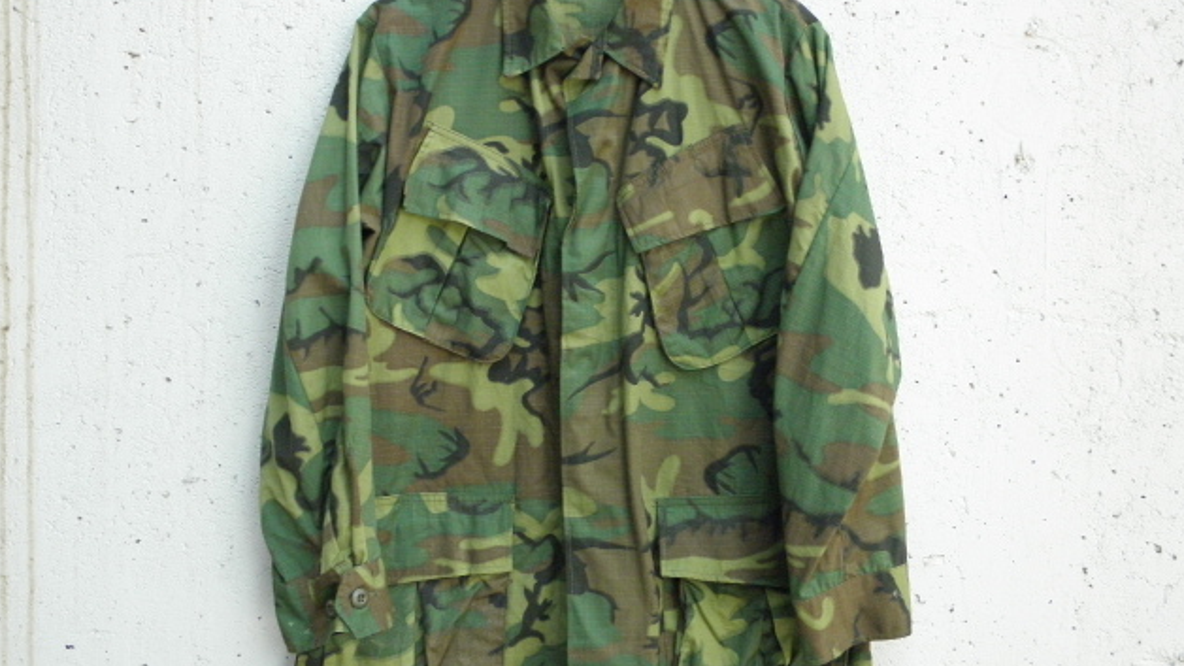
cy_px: 304
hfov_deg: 50.5
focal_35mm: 40
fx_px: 1256
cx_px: 586
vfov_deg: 29.7
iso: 400
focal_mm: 6.4
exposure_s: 1/160
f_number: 3.7
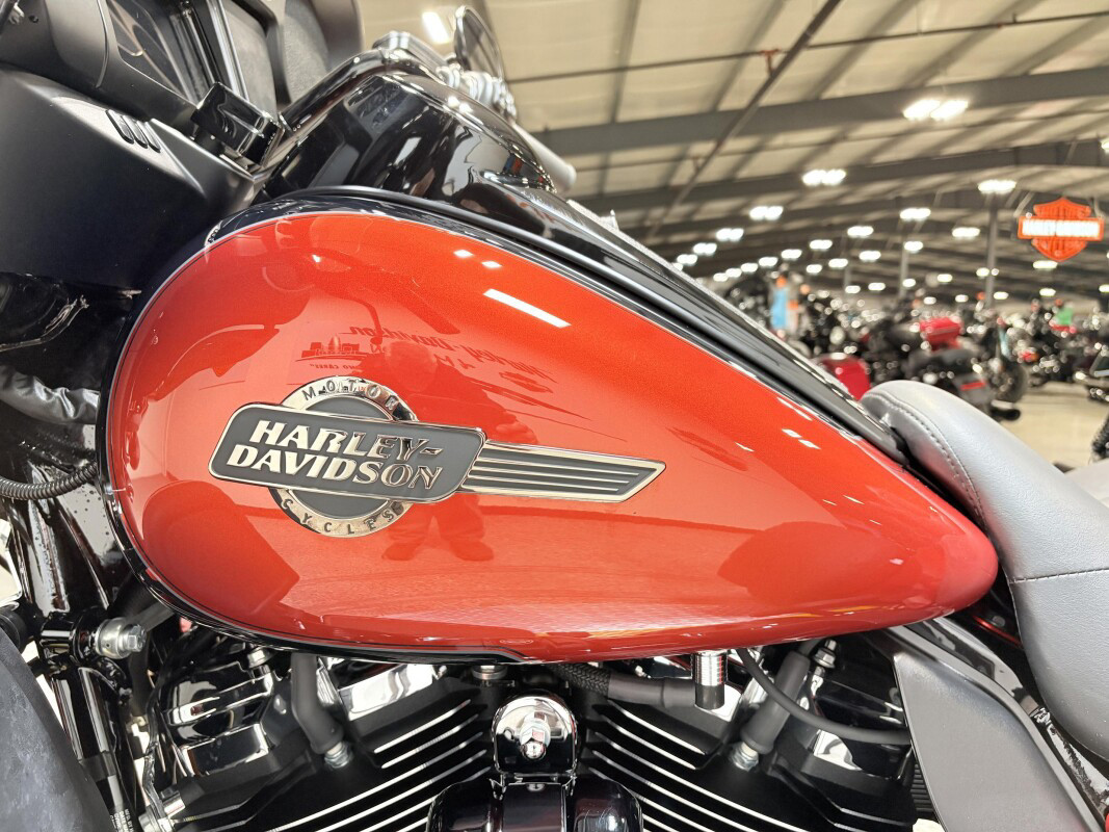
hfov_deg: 67.3
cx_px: 554
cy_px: 416
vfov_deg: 53.1
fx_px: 833
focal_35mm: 26
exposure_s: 1/60
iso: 160
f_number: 1.6
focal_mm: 5.96
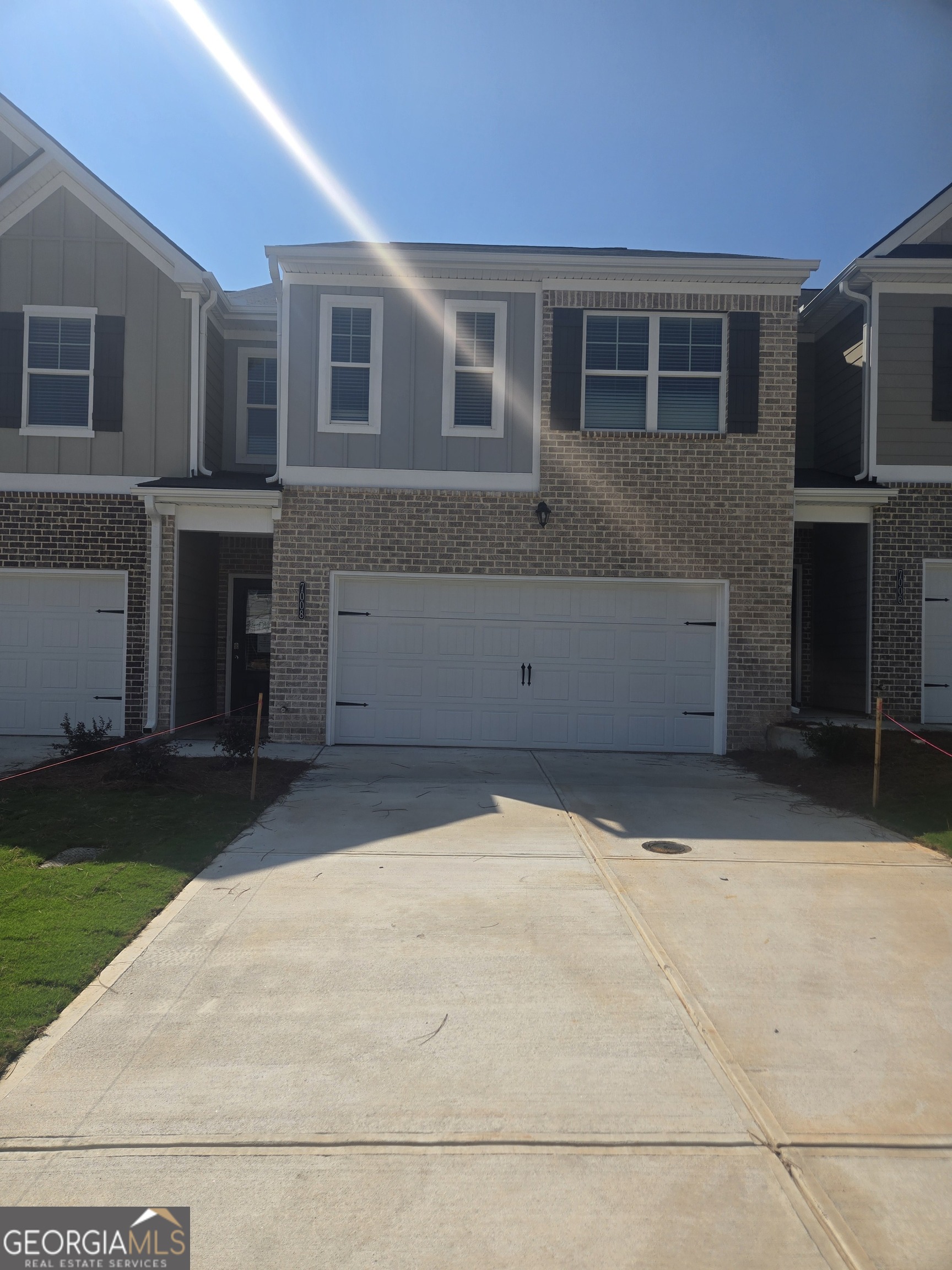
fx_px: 843
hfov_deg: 58.9
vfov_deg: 73.9
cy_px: 635
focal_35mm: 23
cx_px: 476
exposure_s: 1/3747
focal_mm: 5.4
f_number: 1.8
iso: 25
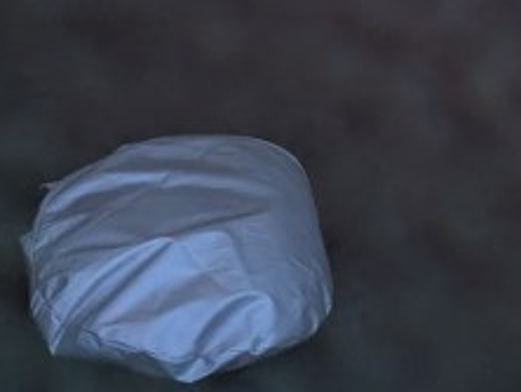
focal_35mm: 90
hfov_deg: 21.5
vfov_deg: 15.7
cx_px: 398
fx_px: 1356
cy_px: -99
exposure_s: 1/2155
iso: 51
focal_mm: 5.43
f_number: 1.89
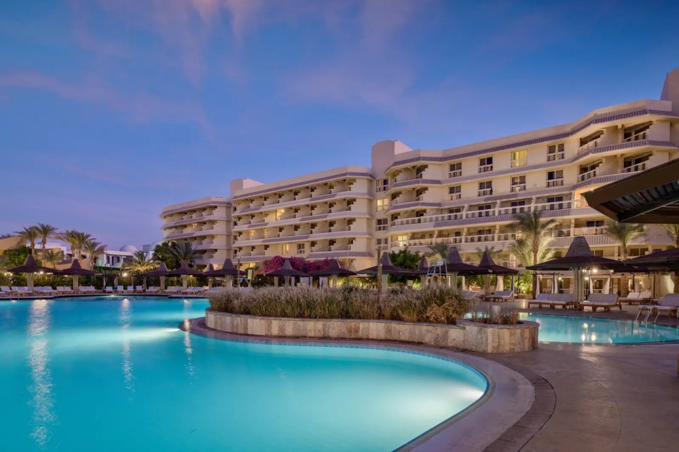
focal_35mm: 19
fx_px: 358
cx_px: 340
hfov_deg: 86.9
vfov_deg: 64.5
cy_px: 226
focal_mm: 19
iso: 400
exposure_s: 5
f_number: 9
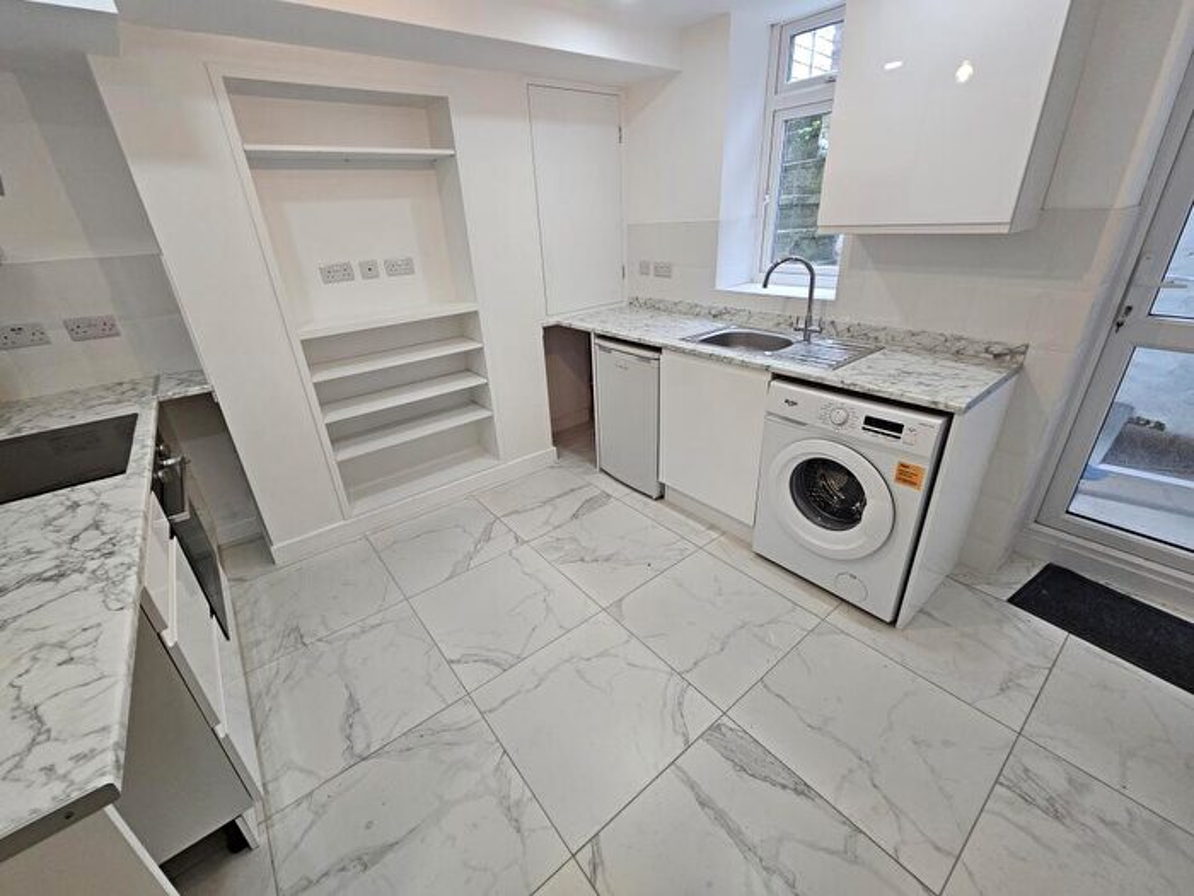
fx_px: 448
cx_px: 597
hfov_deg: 106.2
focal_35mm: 13
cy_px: 448
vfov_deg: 89.9
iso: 200
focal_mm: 2.2
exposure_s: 1/100
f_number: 2.2
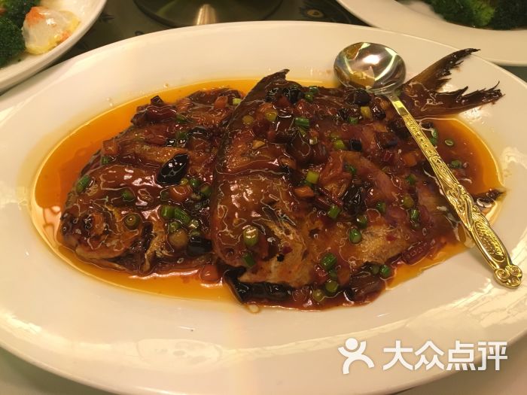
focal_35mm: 29
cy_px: 198
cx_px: 264
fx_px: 442
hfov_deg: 61.7
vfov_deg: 48.2
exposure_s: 1/33
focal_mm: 4.15
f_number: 2.2
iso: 200
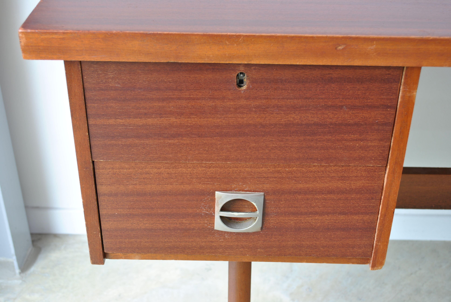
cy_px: 151
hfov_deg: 37.8
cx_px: 226
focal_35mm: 52
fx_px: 658
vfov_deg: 25.8
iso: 100
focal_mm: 35
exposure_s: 1/15
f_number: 6.3
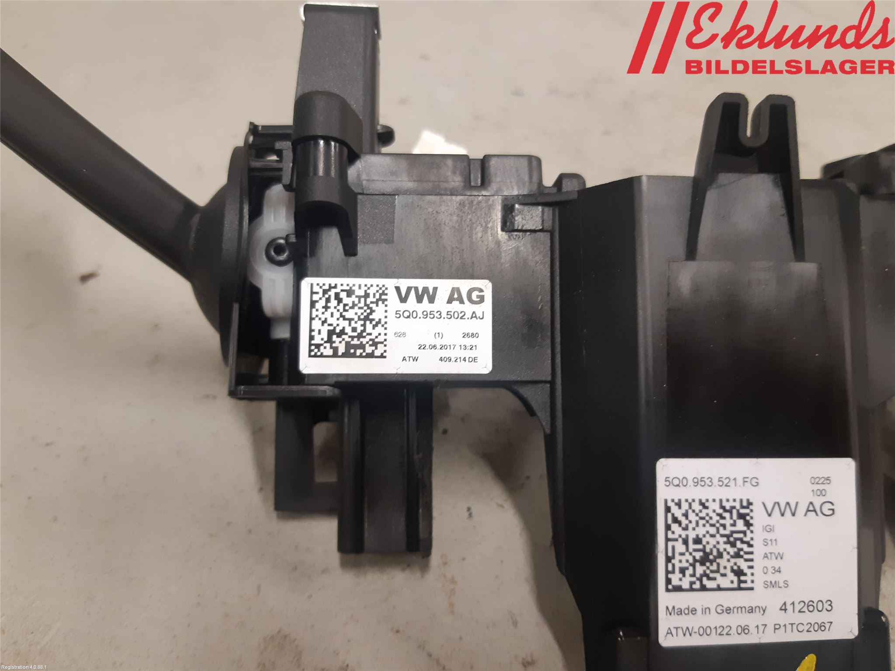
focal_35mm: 26
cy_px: 336
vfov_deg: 53.1
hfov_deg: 67.3
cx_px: 448
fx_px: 672
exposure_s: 1/60
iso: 200
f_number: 1.7
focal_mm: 3.93
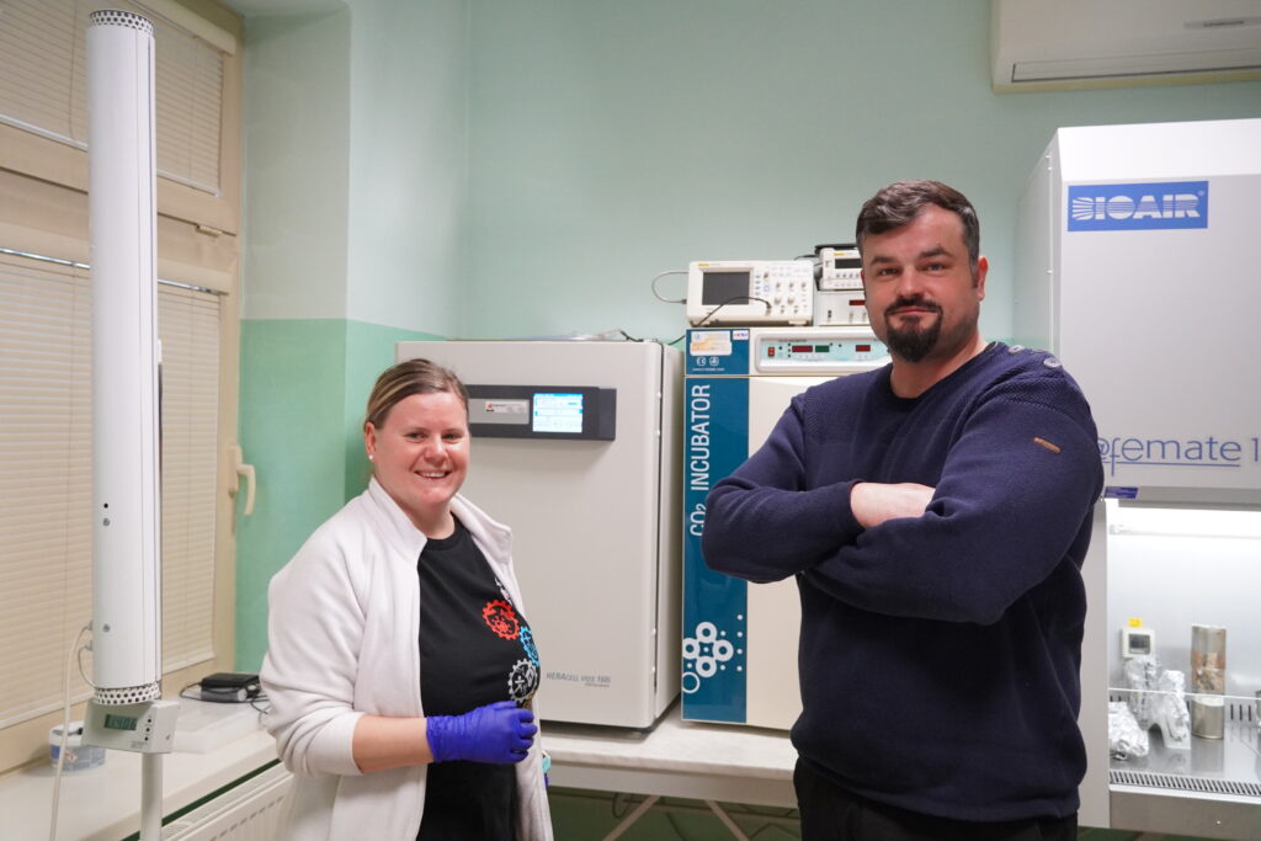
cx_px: 630
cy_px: 420
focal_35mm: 32
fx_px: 1103
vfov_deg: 41.7
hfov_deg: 59.5
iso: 2500
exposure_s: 1/160
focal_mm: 21
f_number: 4
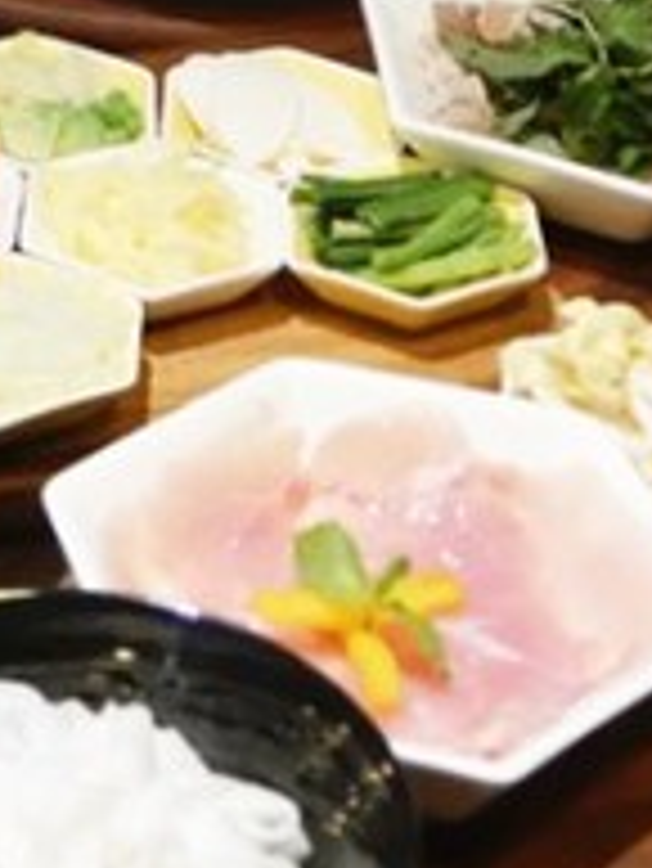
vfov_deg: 13.0
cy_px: -846
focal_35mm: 132
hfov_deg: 11.2
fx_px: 3311
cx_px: 483
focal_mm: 15
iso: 3200
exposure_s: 1/40
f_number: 3.6
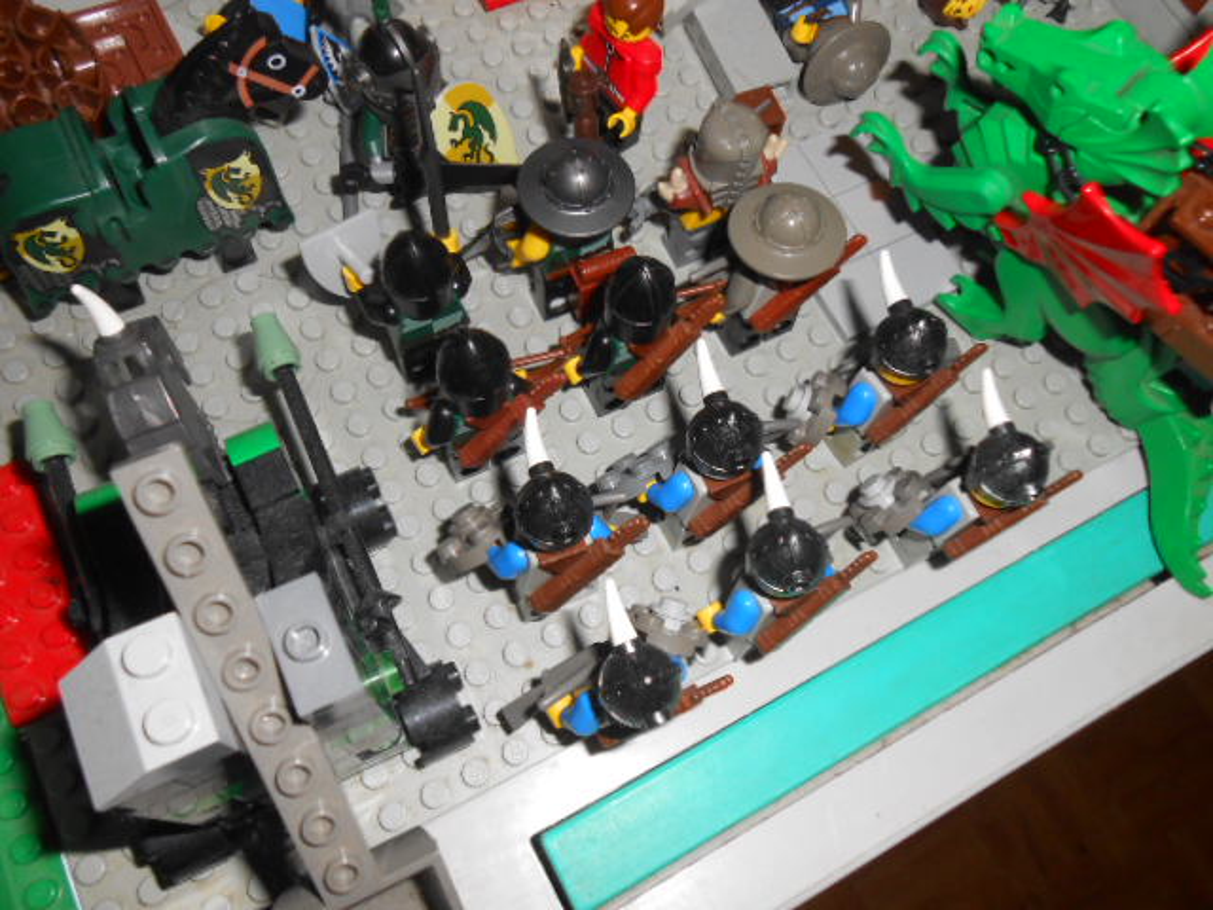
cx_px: 606
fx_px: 1051
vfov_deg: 46.8
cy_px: 455
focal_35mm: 30
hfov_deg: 60.0
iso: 200
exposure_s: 1/25
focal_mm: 5.3
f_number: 11.9
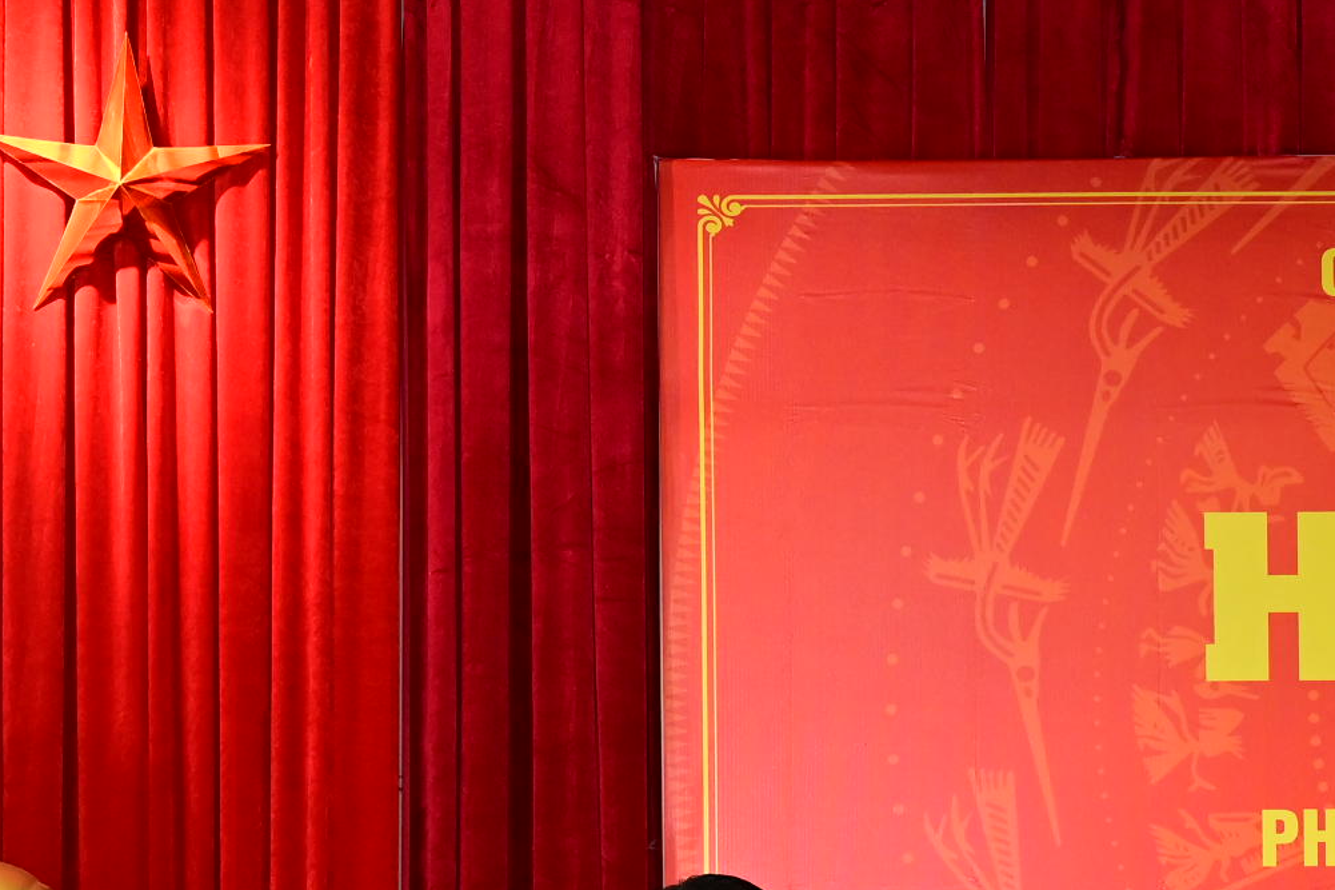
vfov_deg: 9.3
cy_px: 1224
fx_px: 5376
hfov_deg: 14.1
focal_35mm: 145
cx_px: 826
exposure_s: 1/160
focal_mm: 48
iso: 2500
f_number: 4
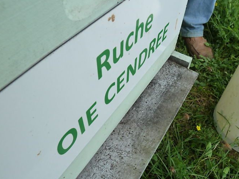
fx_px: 207
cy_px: 101
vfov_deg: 46.7
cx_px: 141
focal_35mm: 30
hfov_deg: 59.6
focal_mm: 4.1
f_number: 4
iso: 125
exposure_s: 1/250
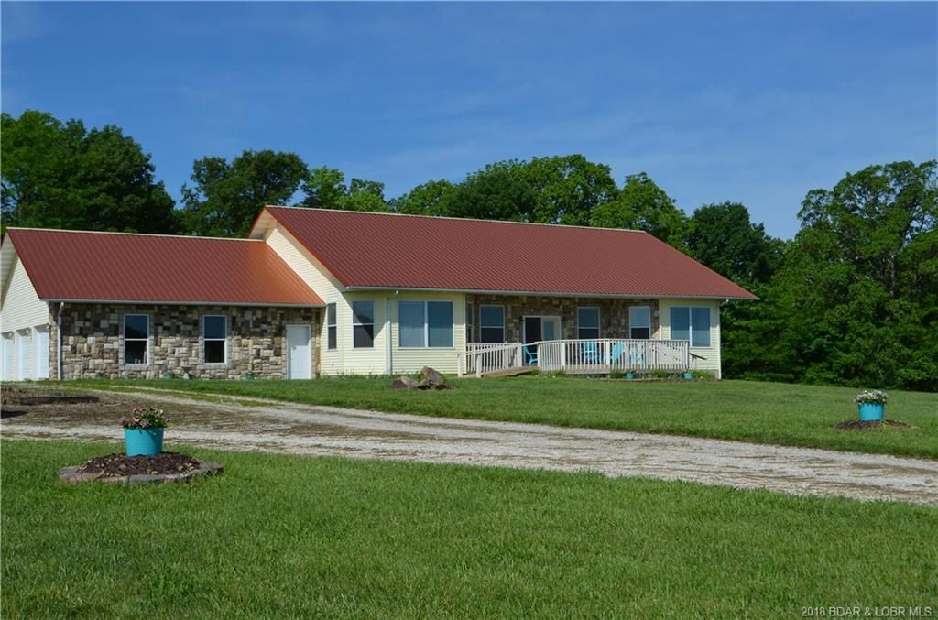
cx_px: 469
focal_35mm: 44
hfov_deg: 45.1
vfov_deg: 30.7
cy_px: 310
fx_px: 1130
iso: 100
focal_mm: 29
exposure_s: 1/400
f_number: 10
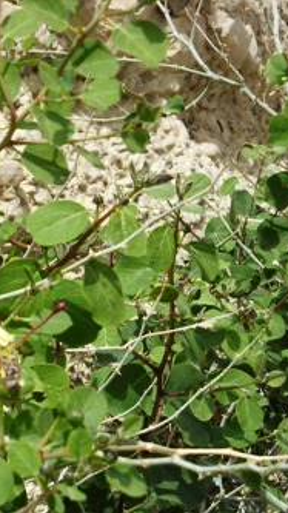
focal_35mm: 154
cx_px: -39
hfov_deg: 7.8
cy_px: 256
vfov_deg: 14.0
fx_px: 2093
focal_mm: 17.1
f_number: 4.7
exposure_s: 1/438
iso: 64
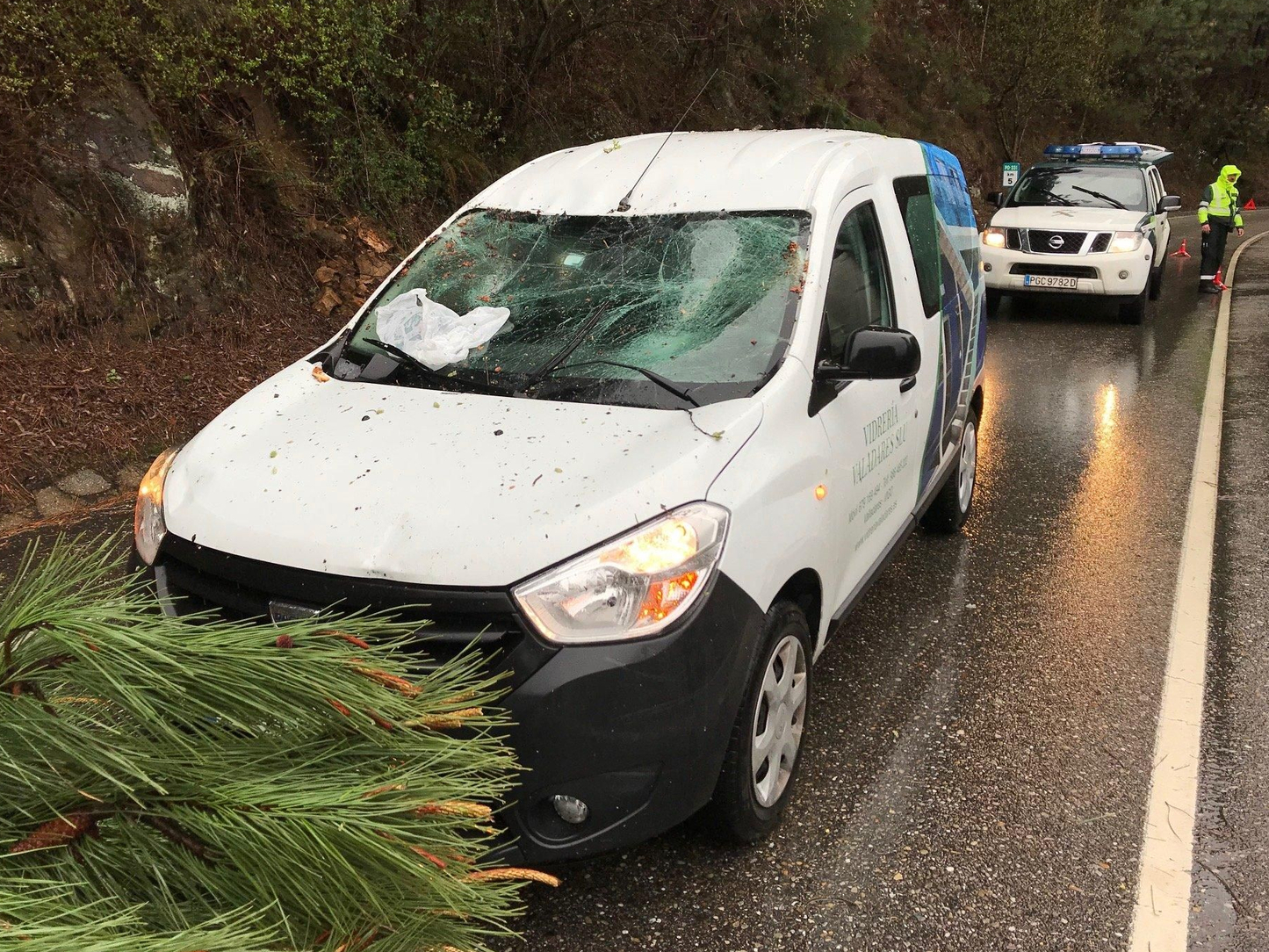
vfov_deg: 45.4
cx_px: 605
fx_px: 1137
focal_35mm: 31
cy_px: 461
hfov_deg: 58.3
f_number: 1.8
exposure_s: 1/232
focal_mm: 3.99
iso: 20
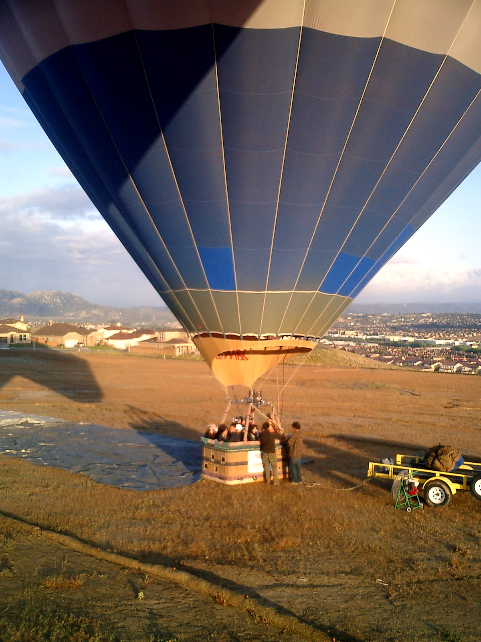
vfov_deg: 51.4
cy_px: 321
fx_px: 667
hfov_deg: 39.7
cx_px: 240
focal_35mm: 36
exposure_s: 1/640
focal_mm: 7.5
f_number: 3.2
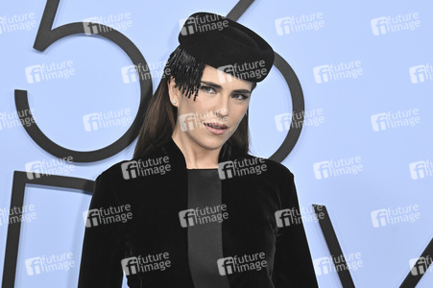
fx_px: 1202
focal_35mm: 100
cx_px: 216
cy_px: 144
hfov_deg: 20.4
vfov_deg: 13.7
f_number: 6.3
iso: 1600
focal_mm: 67
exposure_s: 1/320
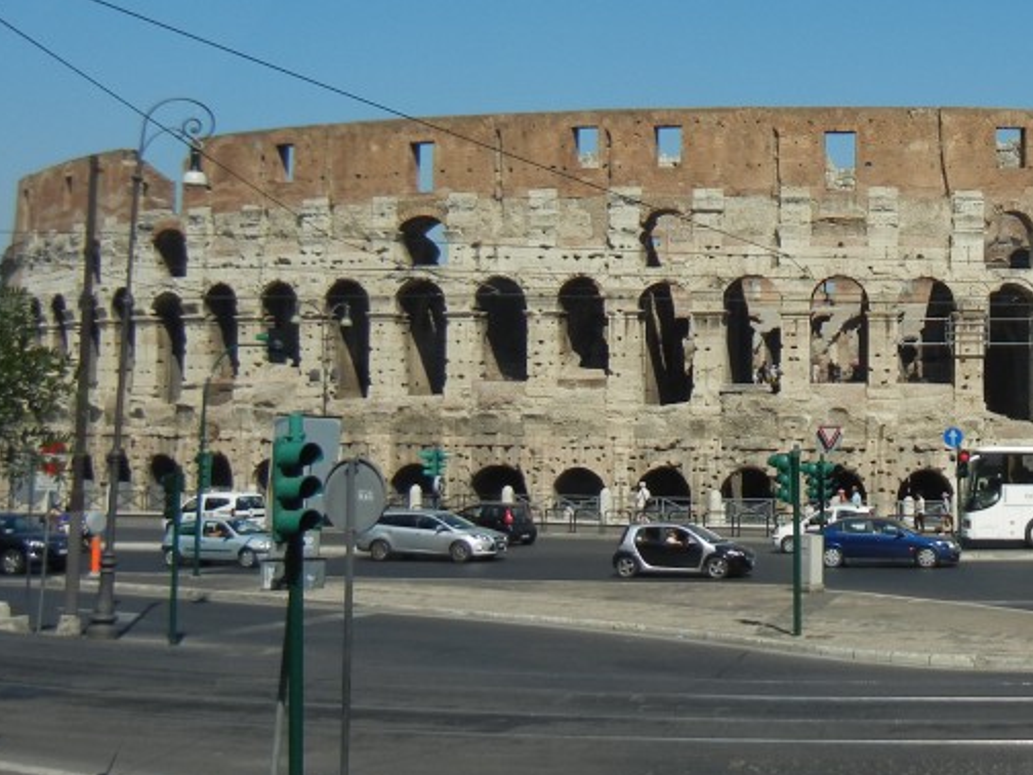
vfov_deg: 23.9
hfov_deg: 30.2
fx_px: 1820
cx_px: 941
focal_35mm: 61
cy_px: 246
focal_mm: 5.4
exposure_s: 1/539
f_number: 7
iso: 160
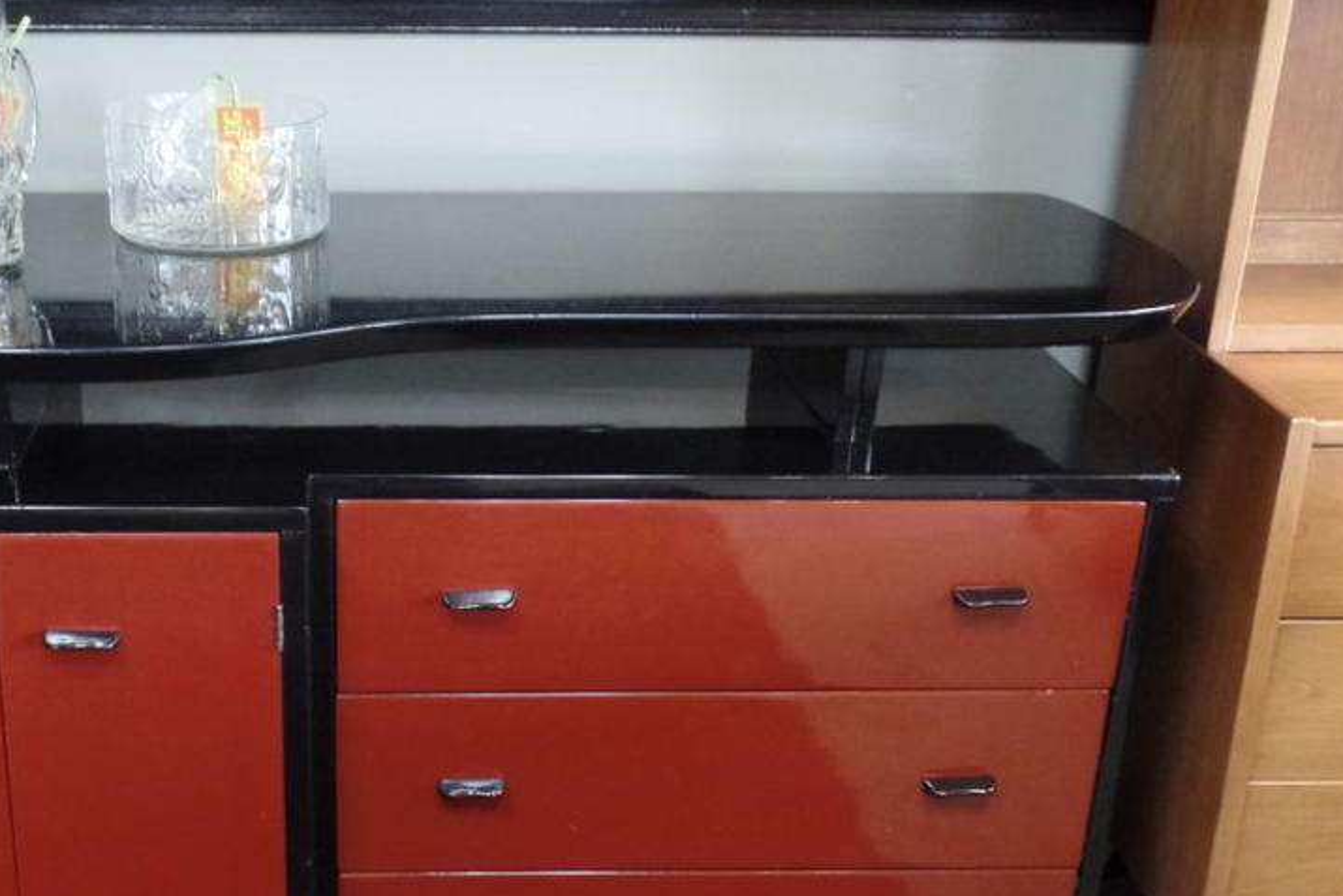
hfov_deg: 35.6
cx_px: 366
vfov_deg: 24.3
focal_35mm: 55
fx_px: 2052
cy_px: 686
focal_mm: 6.2
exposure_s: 1/15
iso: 640
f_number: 3
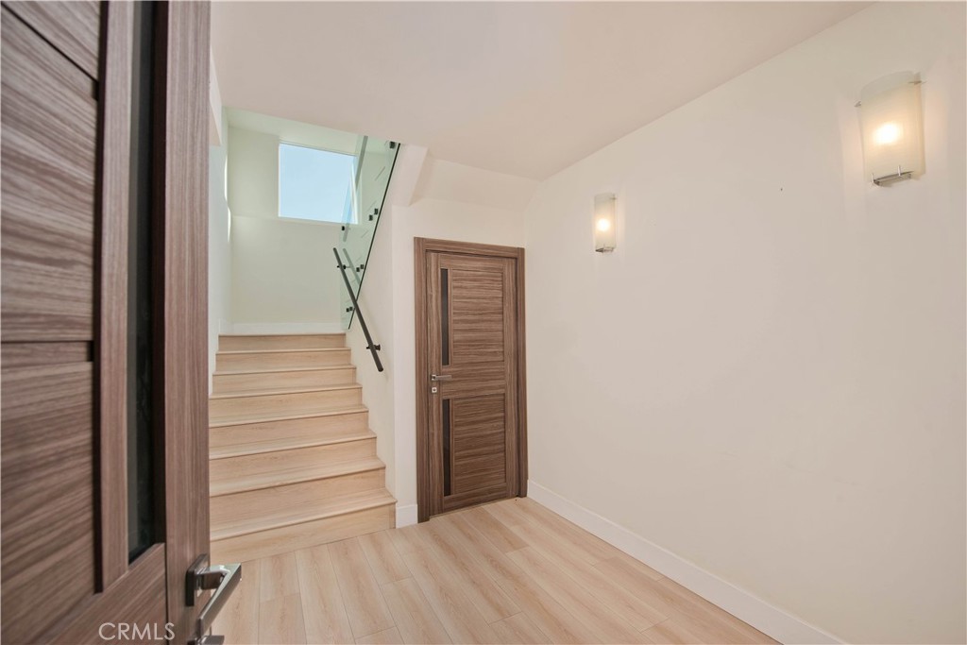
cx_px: 484
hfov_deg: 96.7
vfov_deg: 73.8
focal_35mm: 16
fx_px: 430
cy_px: 322
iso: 400
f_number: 7.1
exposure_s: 1/320
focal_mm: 16
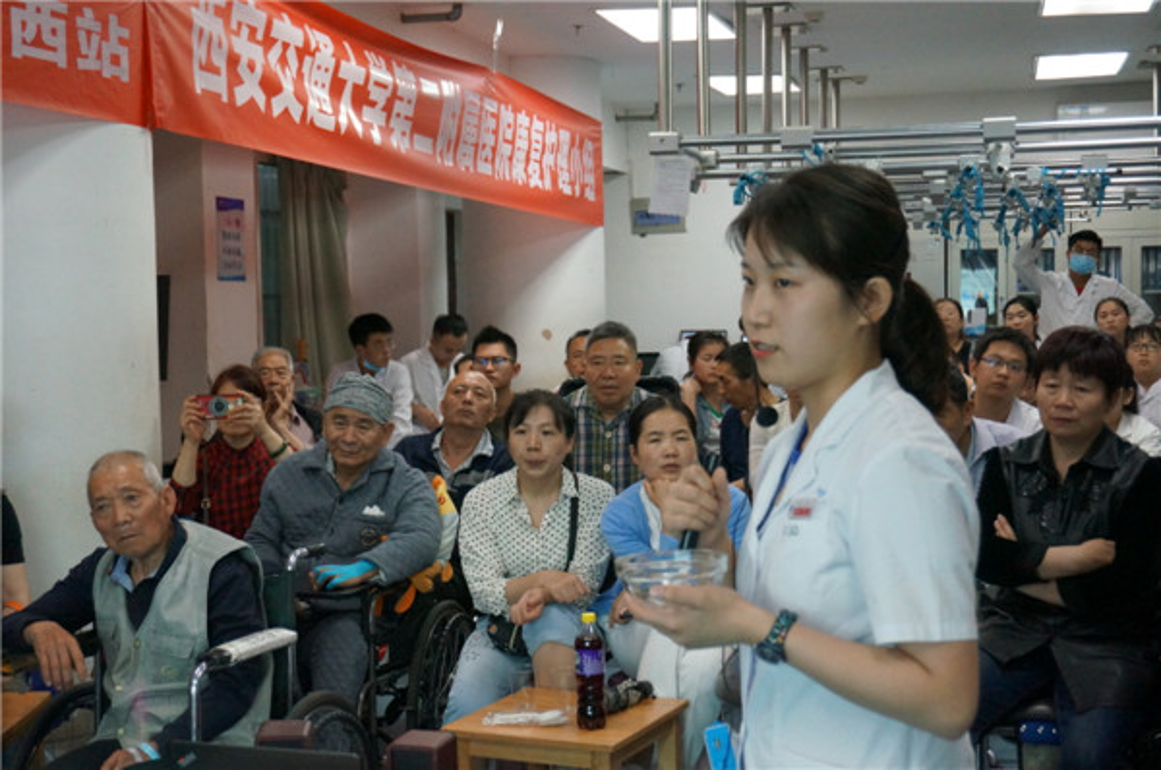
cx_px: 580
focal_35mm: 51
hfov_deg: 38.9
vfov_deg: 26.4
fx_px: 1642
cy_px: 385
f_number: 5
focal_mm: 34
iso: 3200
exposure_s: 1/60
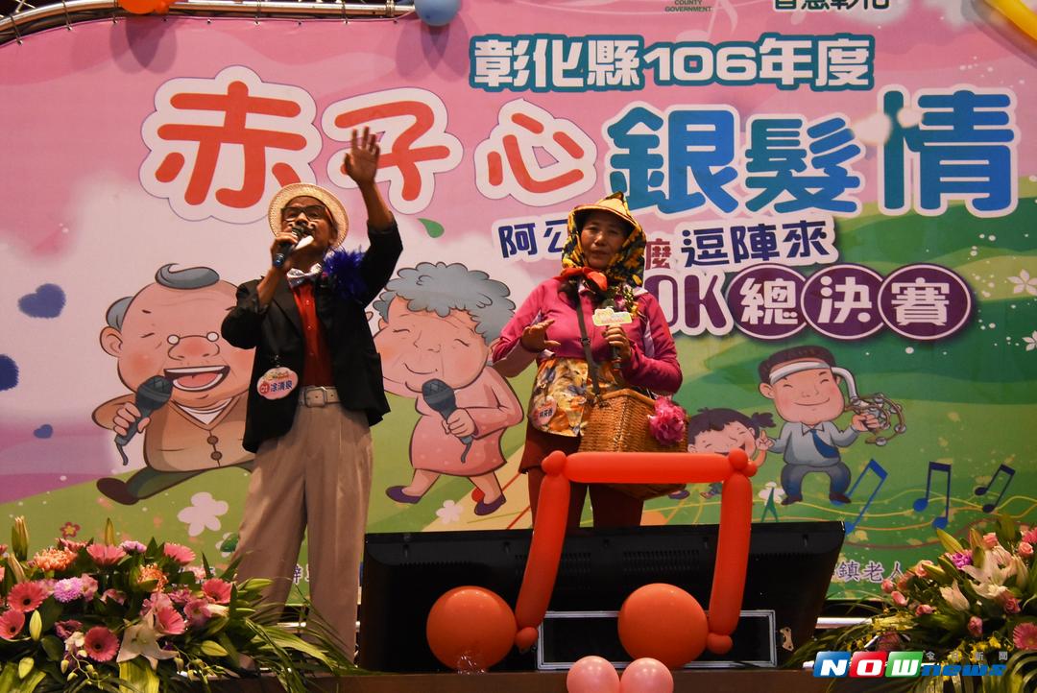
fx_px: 2595
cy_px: 346
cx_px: 518
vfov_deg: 15.2
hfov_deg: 22.6
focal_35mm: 90
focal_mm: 60
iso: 3200
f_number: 10
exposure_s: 1/60
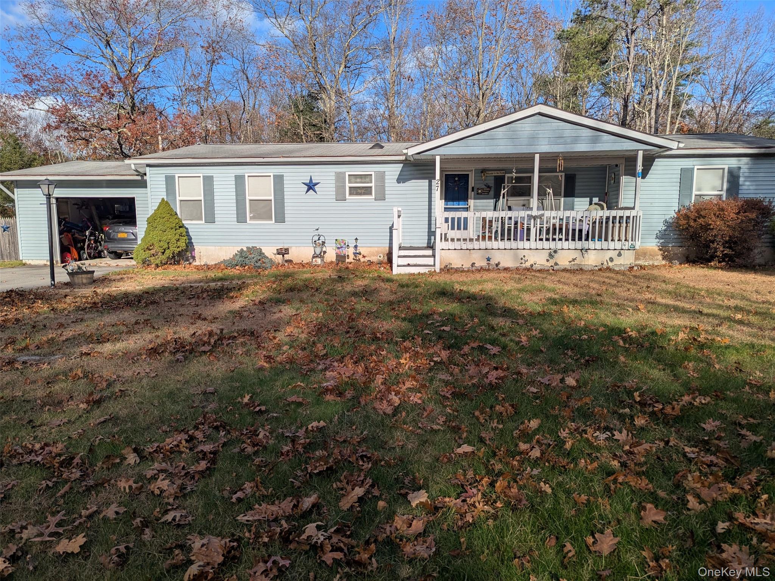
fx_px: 537
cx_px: 388
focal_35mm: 24
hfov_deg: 71.6
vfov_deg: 56.8
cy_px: 290
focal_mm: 6.81
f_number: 1.85
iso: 42
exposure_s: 1/2976
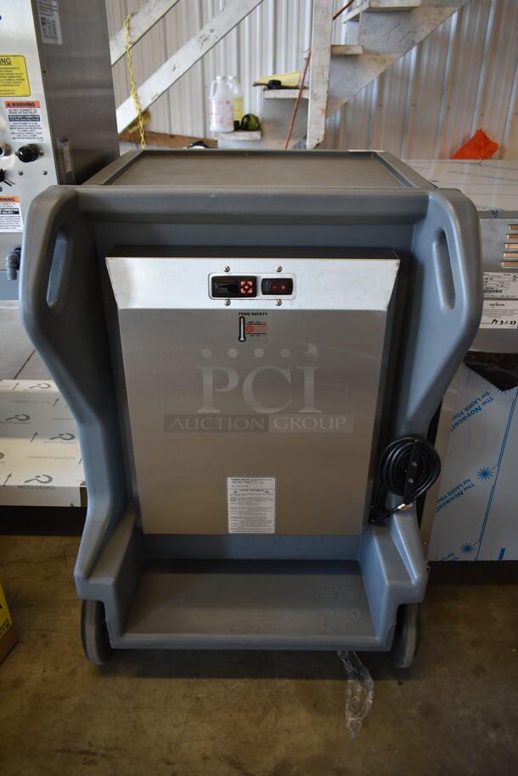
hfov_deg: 48.0
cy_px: 388
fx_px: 582
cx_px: 259
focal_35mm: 27
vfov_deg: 67.3
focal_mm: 18
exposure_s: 1/30
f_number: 3.5
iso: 250
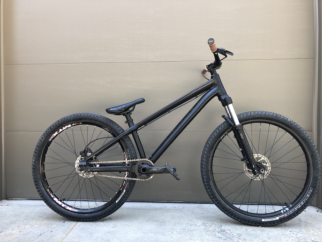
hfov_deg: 63.4
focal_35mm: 28
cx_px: 161
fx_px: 260
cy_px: 121
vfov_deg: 49.7
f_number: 1.8
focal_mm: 3.99
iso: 32
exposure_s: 1/89
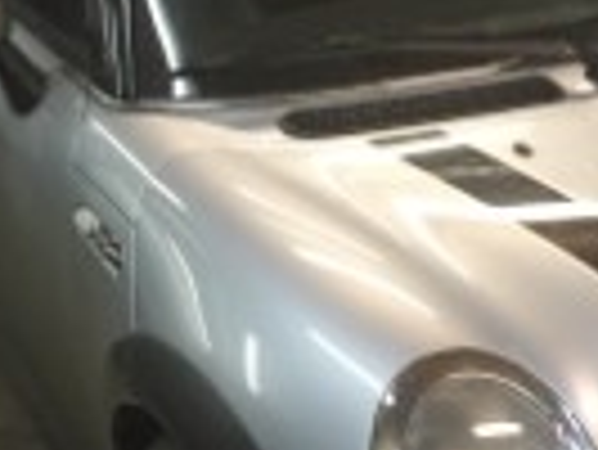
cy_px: 189
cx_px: 571
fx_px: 1504
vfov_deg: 17.0
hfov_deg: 21.8
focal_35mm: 87
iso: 200
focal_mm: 4.15
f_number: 2.2
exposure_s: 1/33
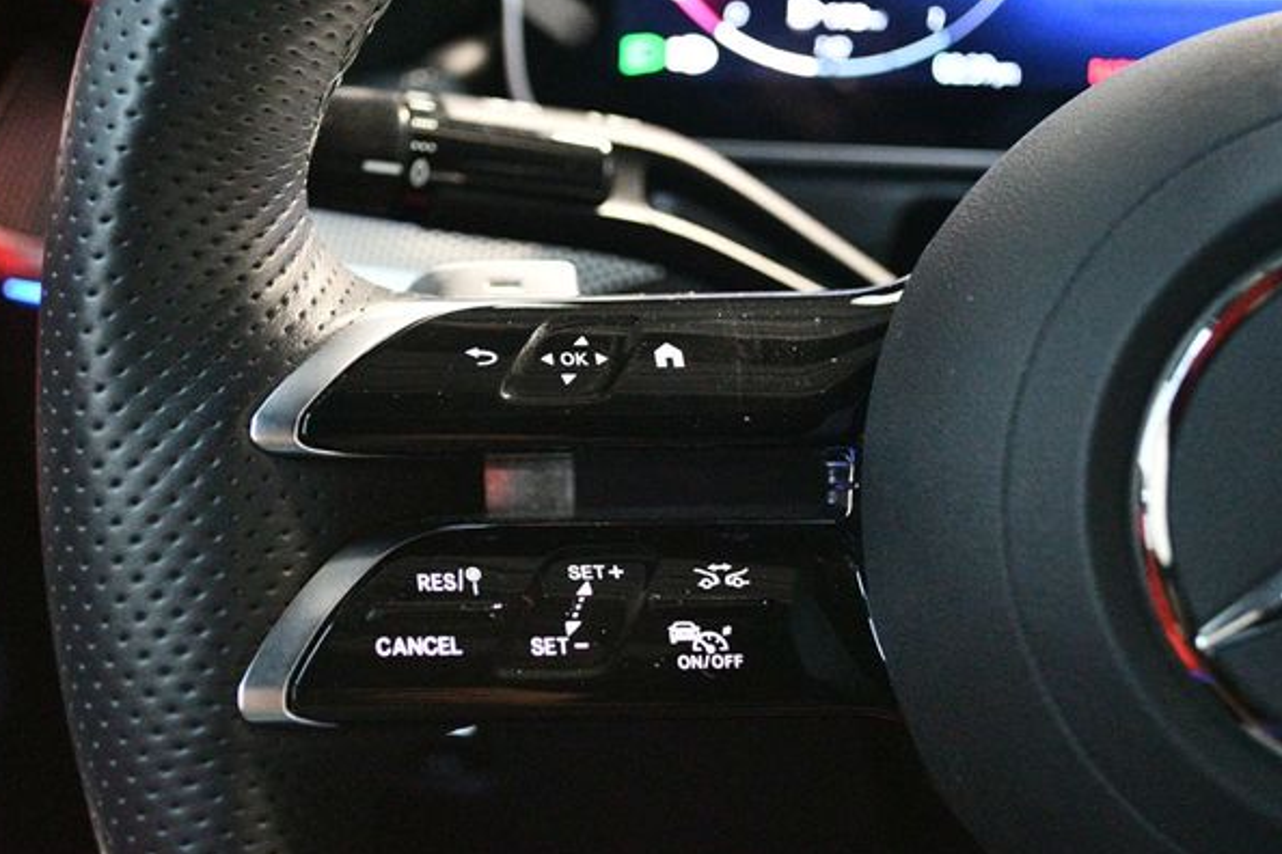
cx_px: 628
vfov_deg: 24.2
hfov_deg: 35.6
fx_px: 1994
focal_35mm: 56
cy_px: 438
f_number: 5
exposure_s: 1/30
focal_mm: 35
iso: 12800
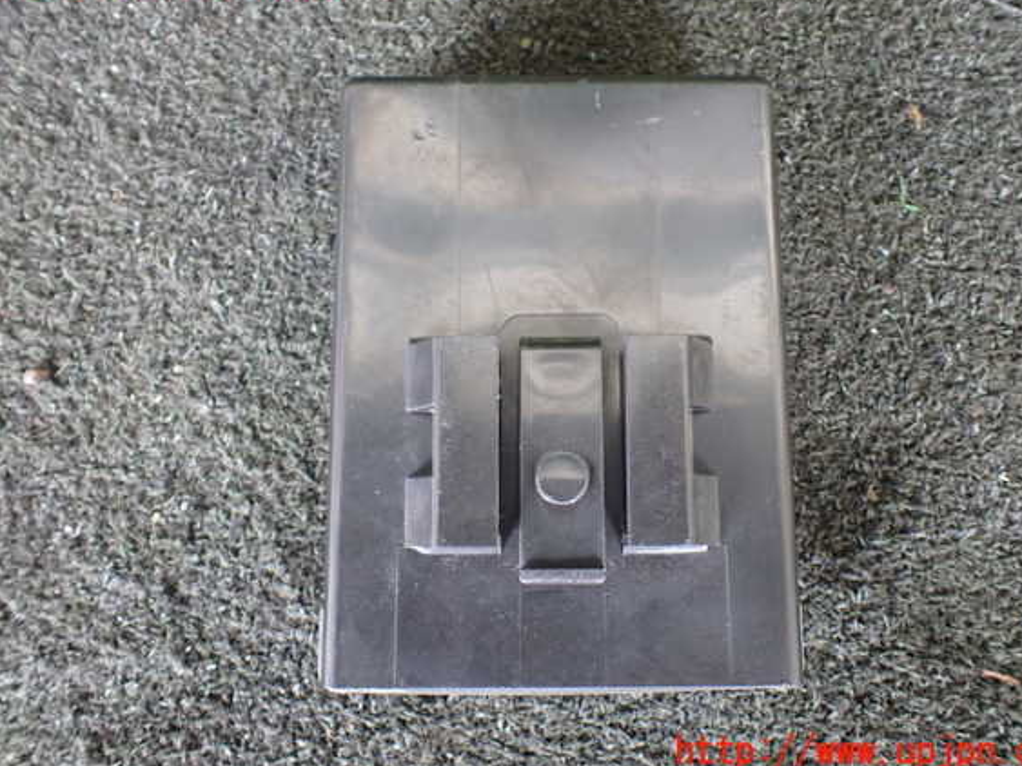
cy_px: 367
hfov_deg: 56.8
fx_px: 945
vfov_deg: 44.1
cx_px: 541
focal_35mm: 32
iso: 800
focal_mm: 5.4
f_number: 2.3
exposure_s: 1/60
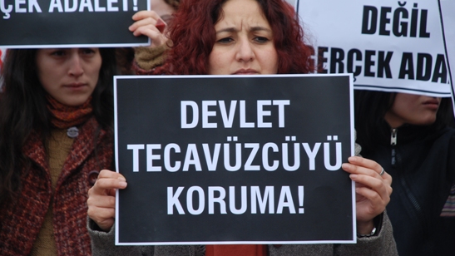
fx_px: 2577
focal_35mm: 214
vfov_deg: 5.7
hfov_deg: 10.1
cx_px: 228
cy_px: 110
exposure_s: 1/200
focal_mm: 135
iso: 200
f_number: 5.6
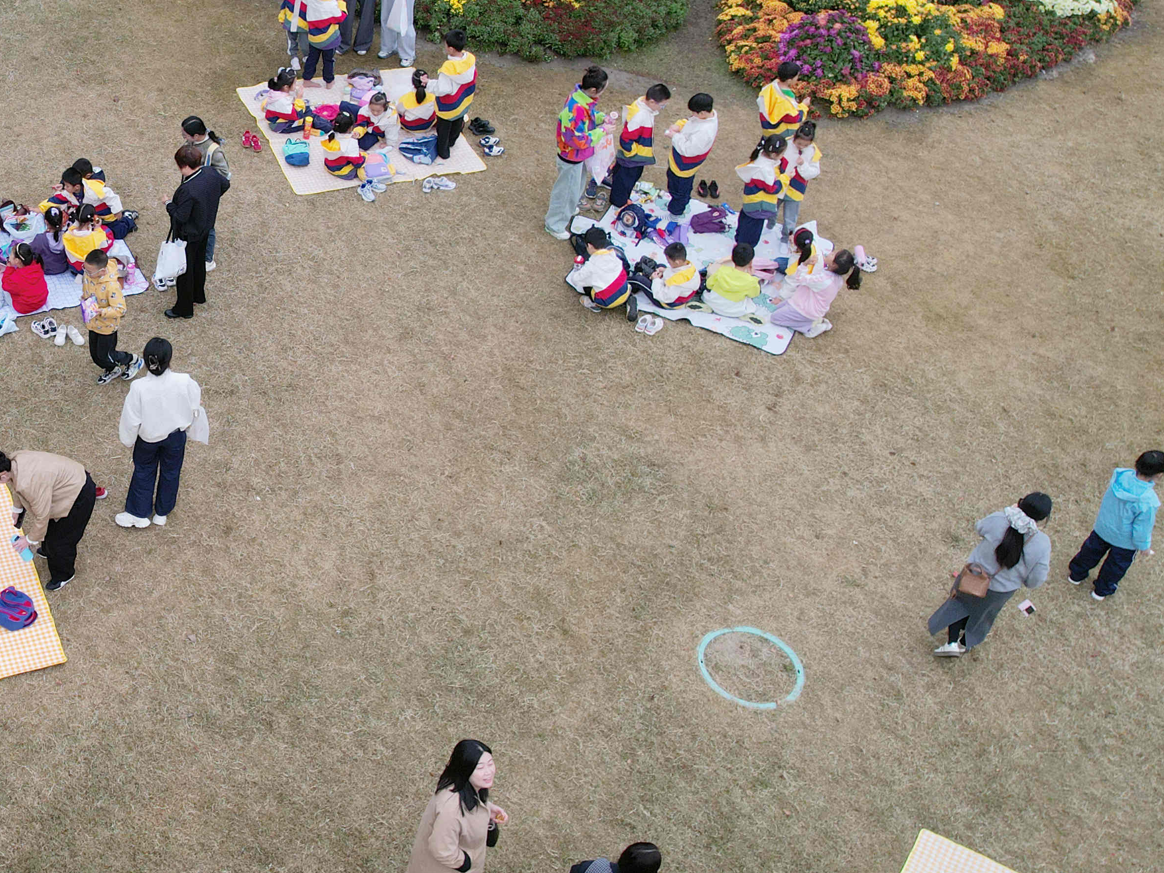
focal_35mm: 49
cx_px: 65
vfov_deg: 29.6
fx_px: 1648
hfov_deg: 36.0
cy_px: 339
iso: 150
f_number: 2.8
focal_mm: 8.38
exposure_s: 1/1000
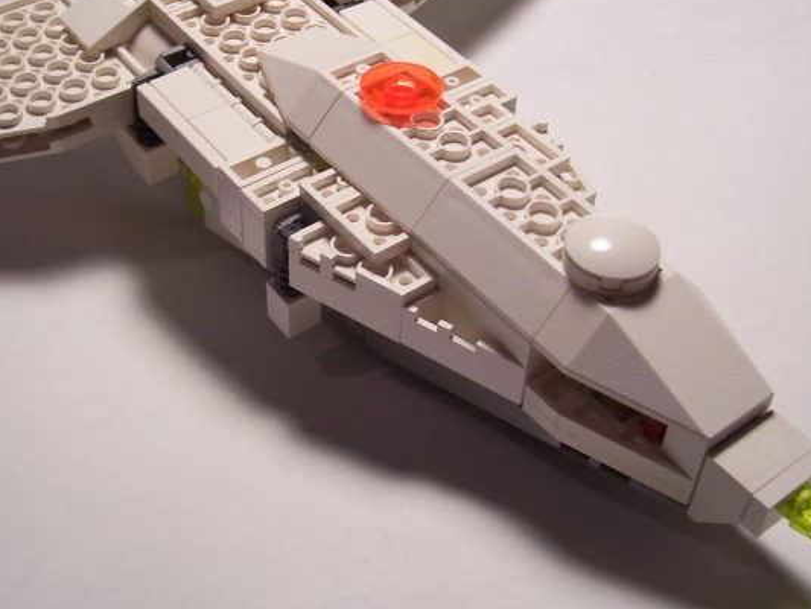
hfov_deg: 37.4
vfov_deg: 28.5
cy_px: 241
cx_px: 339
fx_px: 1195
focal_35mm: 51
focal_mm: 5.6
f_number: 2.7
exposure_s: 1/45
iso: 80
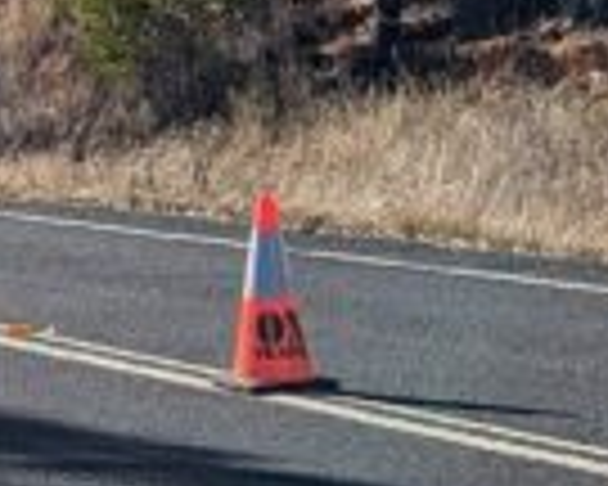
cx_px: -153
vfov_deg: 8.4
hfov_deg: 10.6
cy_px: -389
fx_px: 3203
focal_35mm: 178
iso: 45
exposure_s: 1/2262
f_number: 1.85
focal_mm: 6.81
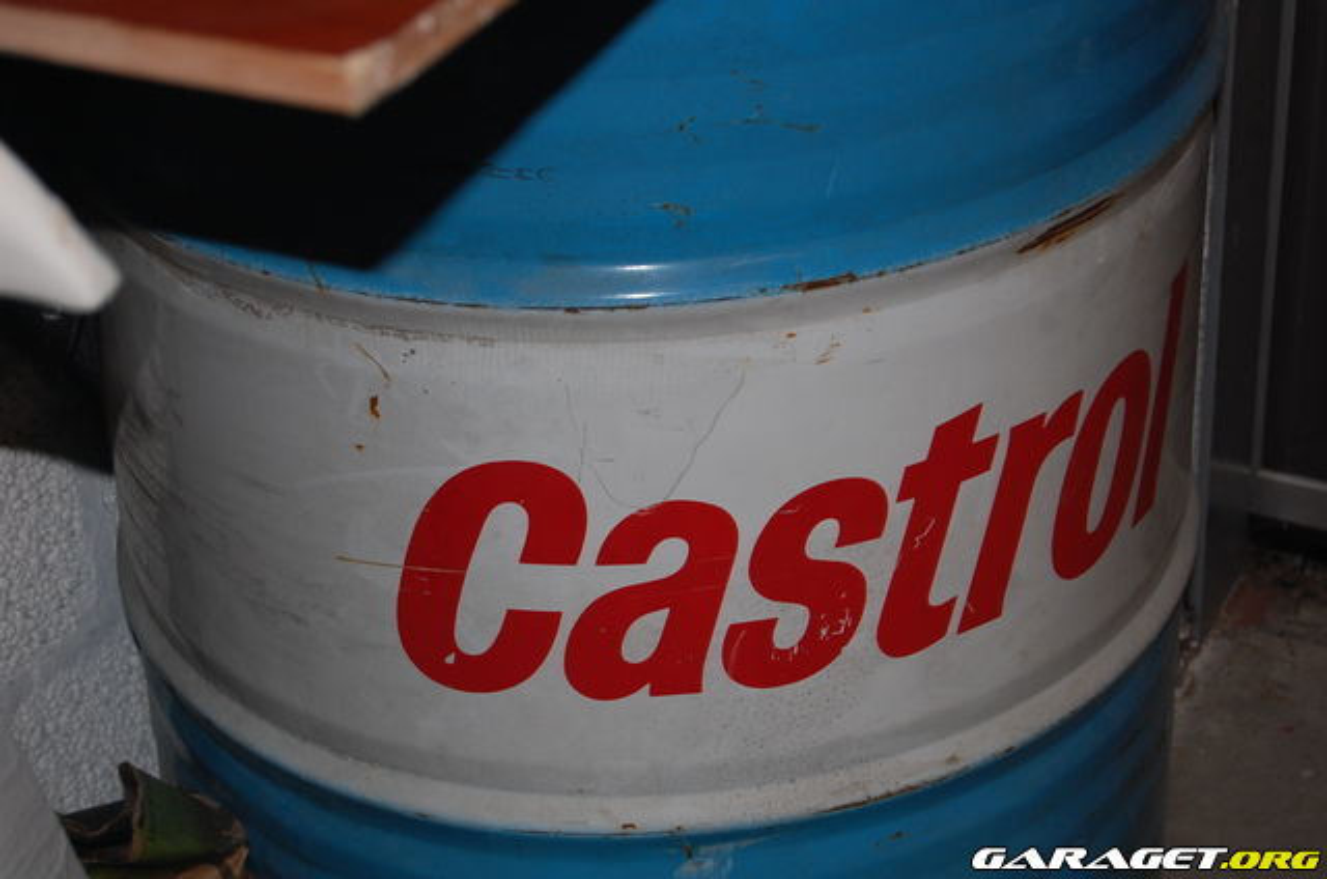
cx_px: 664
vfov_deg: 16.5
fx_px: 3035
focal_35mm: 82
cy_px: 440
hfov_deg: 24.7
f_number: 5.6
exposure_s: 1/60
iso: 400
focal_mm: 55
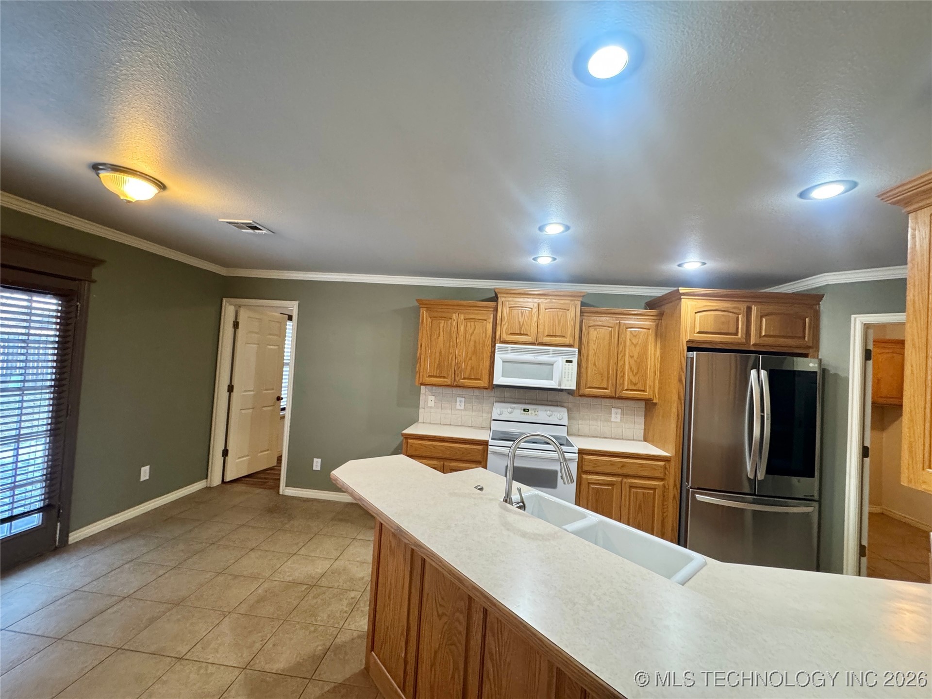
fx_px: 377
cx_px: 466
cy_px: 350
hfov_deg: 102.1
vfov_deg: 85.7
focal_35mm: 14
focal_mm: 2.22
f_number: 2.2
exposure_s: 1/60
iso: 320
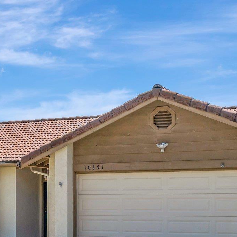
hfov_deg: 22.3
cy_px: 177
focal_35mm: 77
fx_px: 596
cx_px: 58
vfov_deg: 22.3
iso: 400
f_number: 8
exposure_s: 1/1600
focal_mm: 30
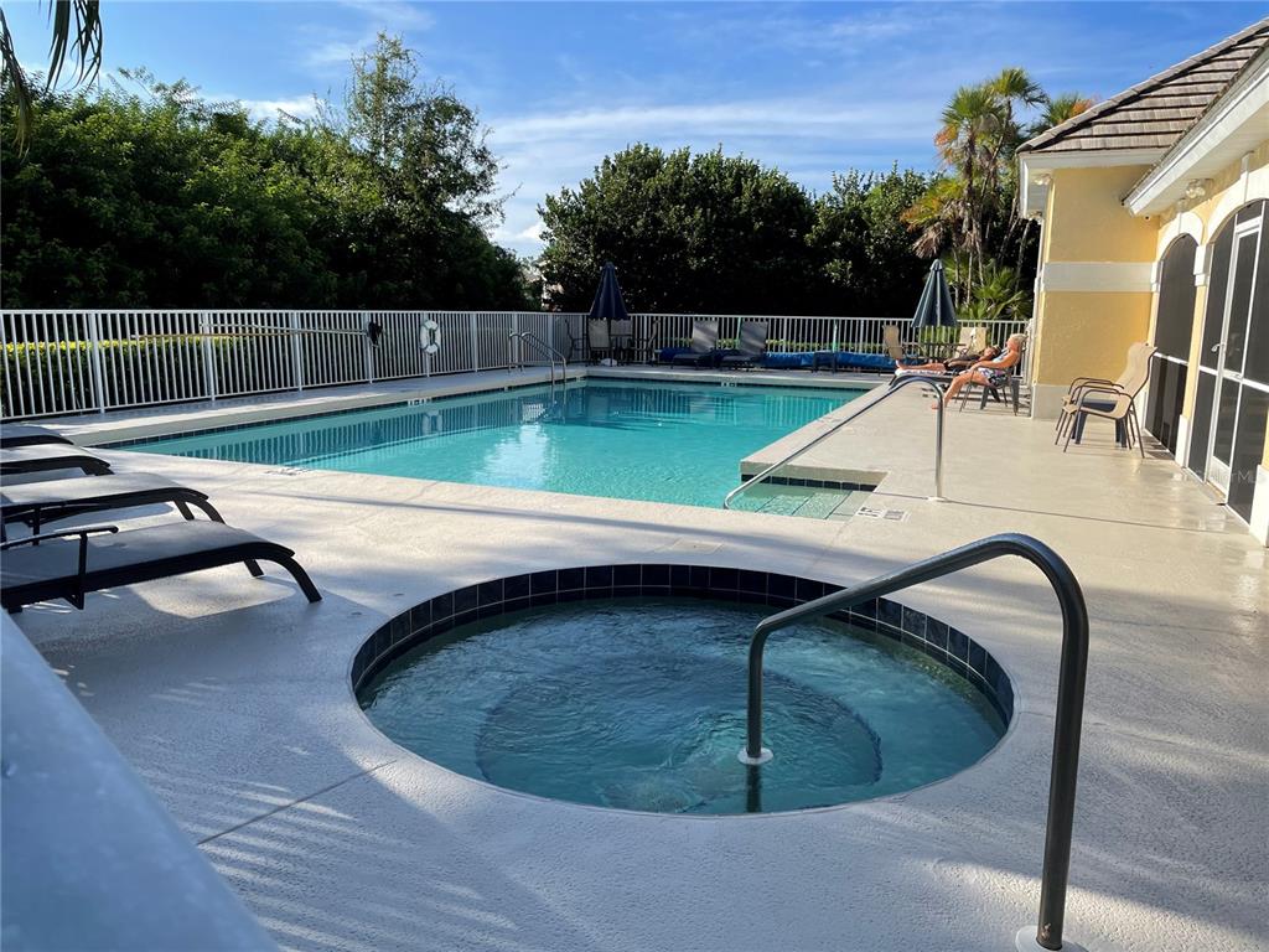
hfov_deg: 67.3
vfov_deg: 53.1
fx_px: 953
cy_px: 476
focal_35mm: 26
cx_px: 634
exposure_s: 1/2257
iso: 32
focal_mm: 4.2
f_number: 1.6
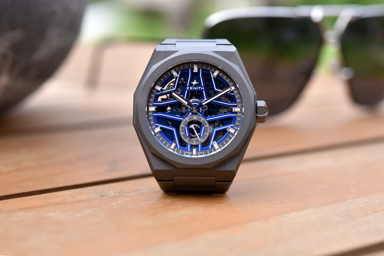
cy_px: 128
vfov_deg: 22.6
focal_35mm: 60
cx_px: 192
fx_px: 640
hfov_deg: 33.4
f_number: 5.6
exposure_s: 1/3200
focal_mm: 60
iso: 2000
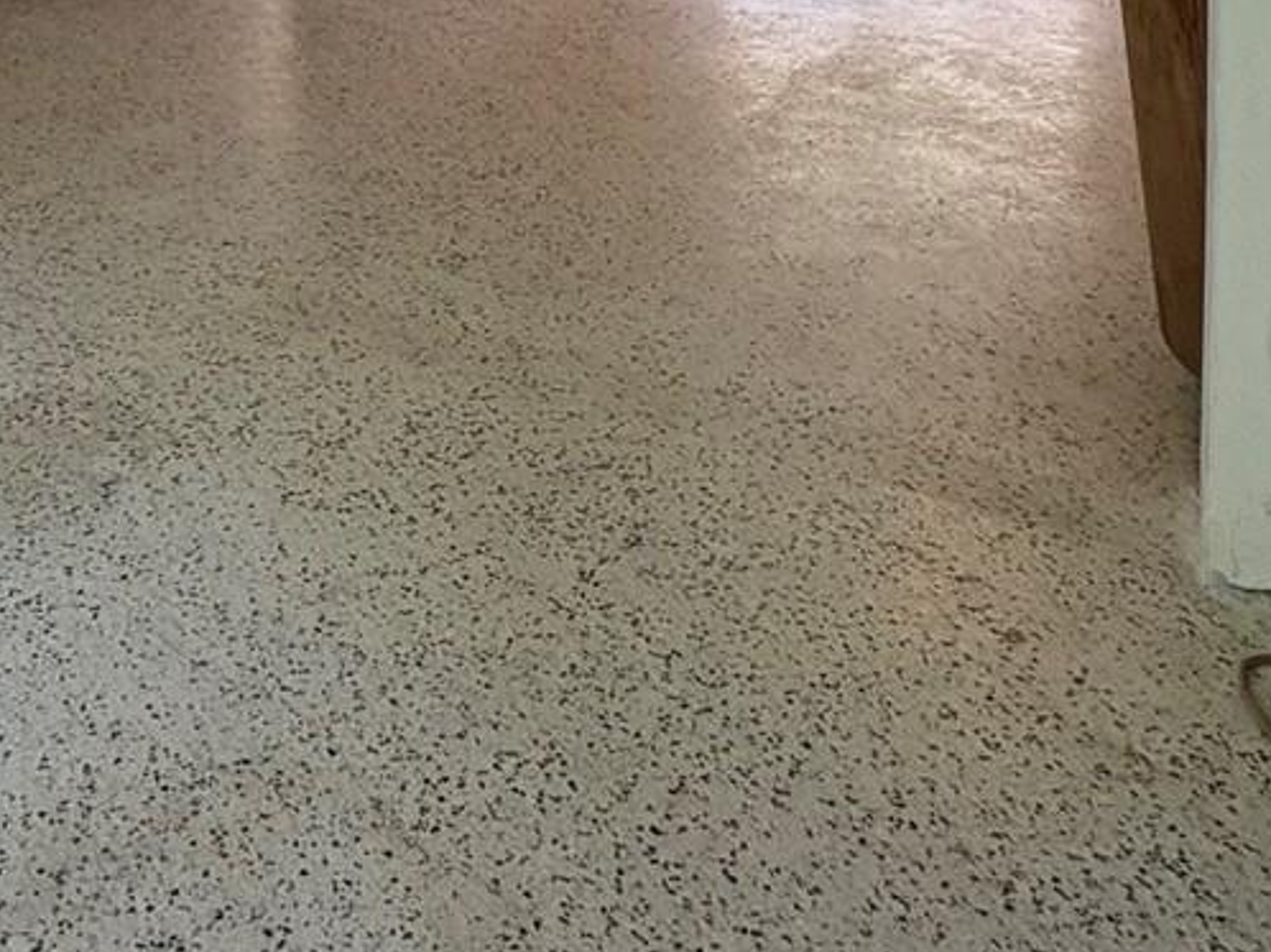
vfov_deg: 25.8
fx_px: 1651
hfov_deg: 39.2
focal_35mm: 45
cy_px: -390
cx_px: 138
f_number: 2.2
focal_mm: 2.22
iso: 200
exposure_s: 1/90
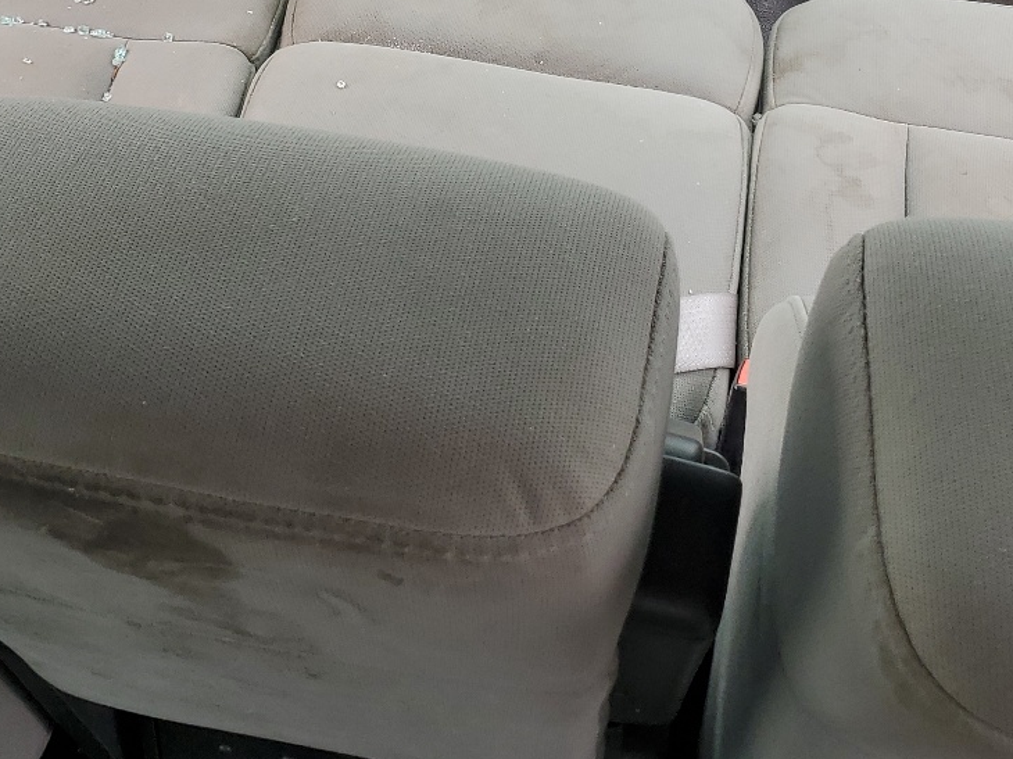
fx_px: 1667
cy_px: -43
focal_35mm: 57
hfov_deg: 33.8
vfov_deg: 24.2
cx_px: 513
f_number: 1.5
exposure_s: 1/294
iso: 50
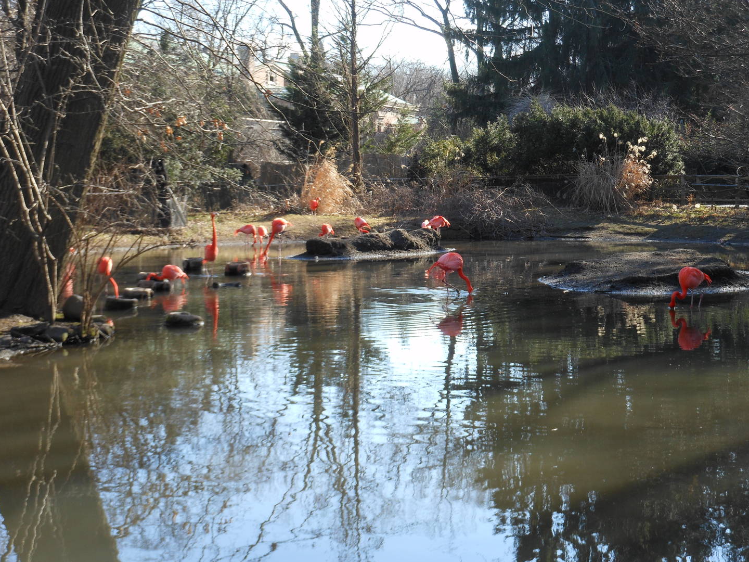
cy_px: 273
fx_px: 1298
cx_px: 404
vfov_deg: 24.4
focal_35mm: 60
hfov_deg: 32.2
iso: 80
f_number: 4.9
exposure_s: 1/100
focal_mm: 9.6
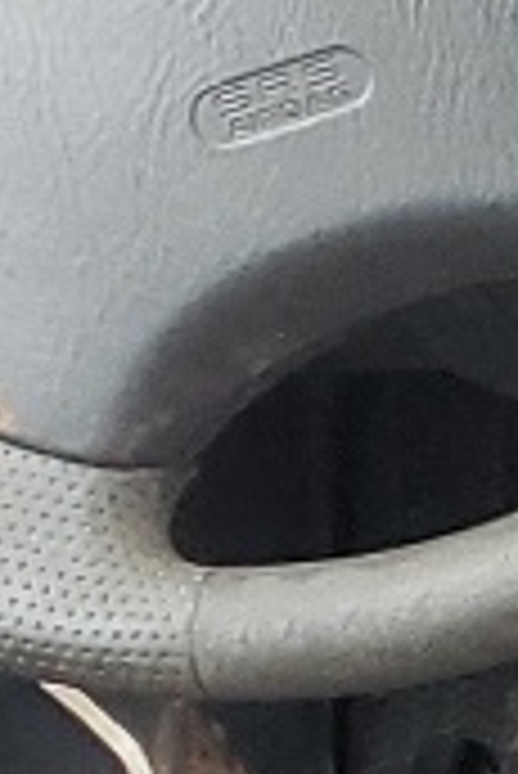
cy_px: 1296
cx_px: 2302
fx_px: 5406
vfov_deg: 8.0
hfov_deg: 4.8
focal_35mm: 251
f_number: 1.5
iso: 92
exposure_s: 1/60.2
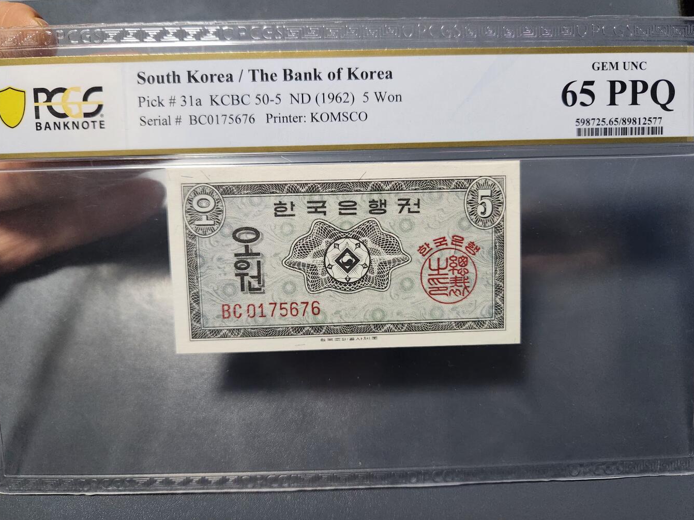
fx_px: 481
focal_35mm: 24
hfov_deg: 71.6
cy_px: 251
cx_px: 338
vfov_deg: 56.8
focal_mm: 5.4
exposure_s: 1/101
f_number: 1.8
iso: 800
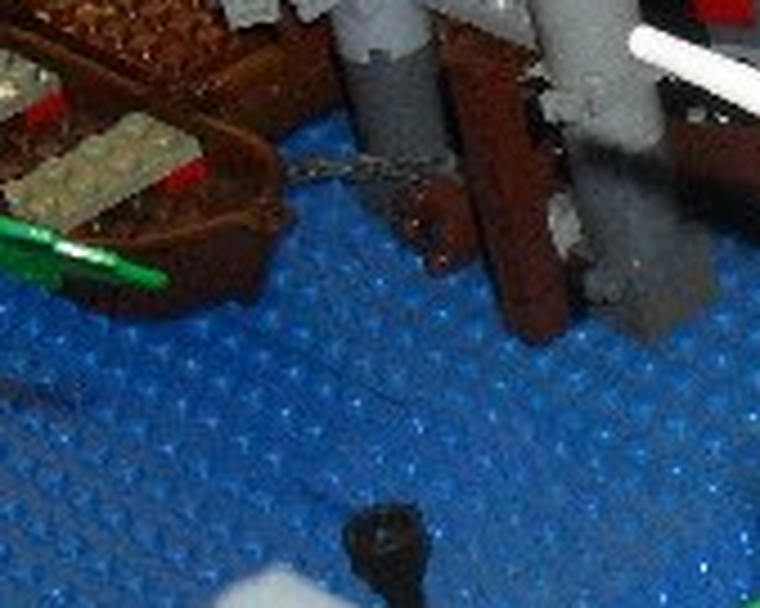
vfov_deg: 9.5
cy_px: 459
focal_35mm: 162
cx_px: 1682
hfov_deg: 10.6
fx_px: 3642
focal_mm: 6.3
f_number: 3.2
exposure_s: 1/45
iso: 200
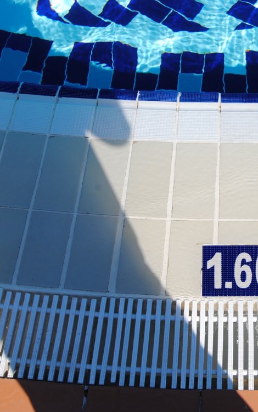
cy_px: 210
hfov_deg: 22.6
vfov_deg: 36.3
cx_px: 226
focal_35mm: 56
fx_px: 630
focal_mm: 24
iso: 100
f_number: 8
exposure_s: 1/250
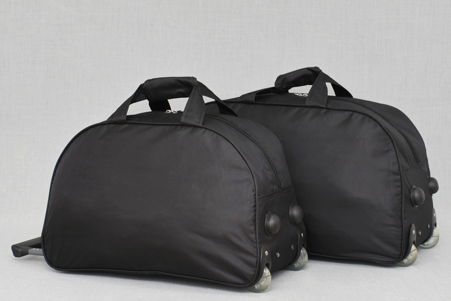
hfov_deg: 47.9
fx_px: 508
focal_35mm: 40
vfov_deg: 33.1
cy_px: 150
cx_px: 226
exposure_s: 1/60
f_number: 5.6
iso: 100
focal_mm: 27
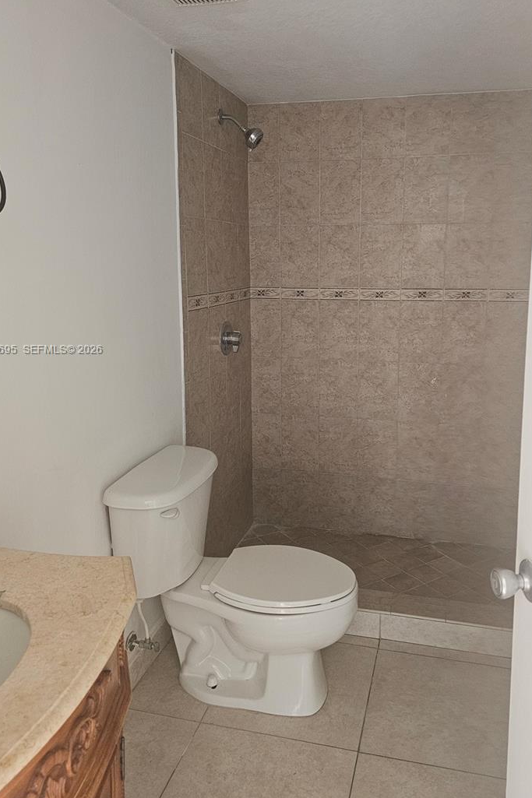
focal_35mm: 28
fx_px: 621
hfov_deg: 46.2
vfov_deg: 65.3
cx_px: 308
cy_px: 350
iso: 320
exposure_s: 1/240
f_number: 1.7
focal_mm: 6.3
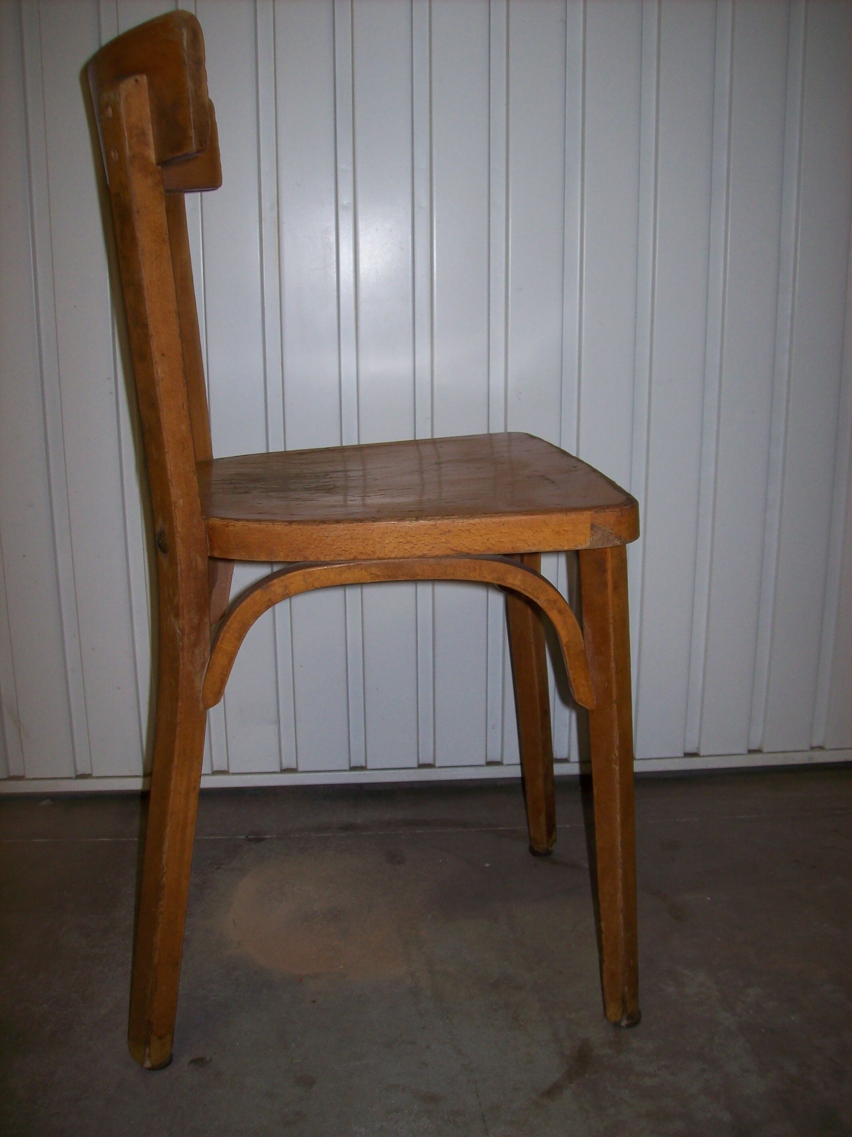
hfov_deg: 39.6
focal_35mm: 36
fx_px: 1182
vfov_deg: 51.4
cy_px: 568
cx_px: 426
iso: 80
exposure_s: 1/64
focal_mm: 6
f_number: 2.7
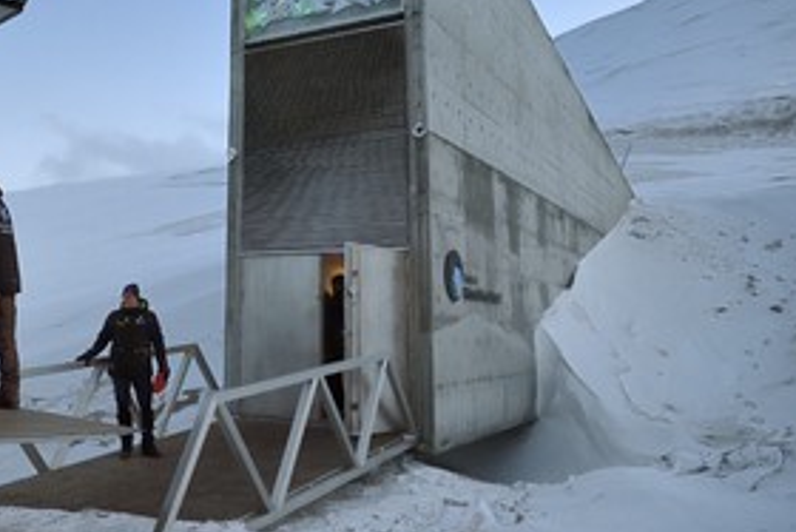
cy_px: 182
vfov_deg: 36.6
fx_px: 796
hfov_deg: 51.0
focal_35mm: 36
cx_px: 205
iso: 1600
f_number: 5.6
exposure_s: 1/100
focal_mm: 24
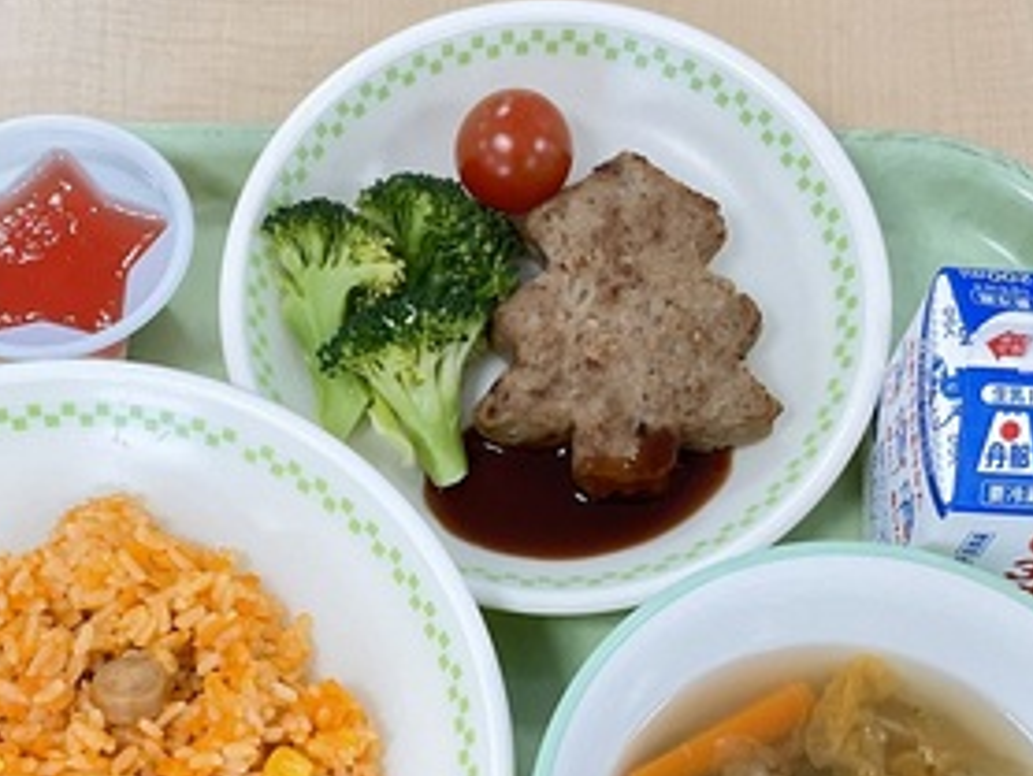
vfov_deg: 28.4
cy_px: 637
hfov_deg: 38.0
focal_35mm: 50
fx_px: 1493
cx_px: 409
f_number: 1.8
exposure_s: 1/60
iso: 80
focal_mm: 3
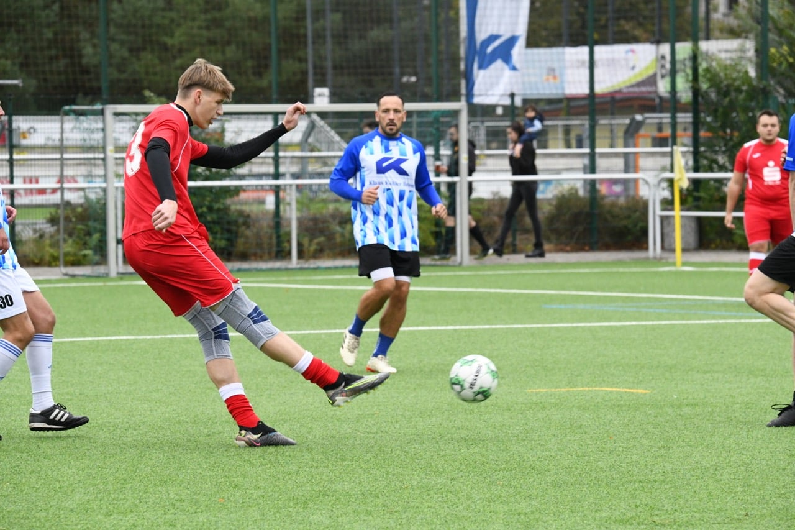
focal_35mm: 230
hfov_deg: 9.0
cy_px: 265
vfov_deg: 6.0
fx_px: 5078
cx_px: 398
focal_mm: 230
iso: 6400
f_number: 10
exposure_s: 1/1600
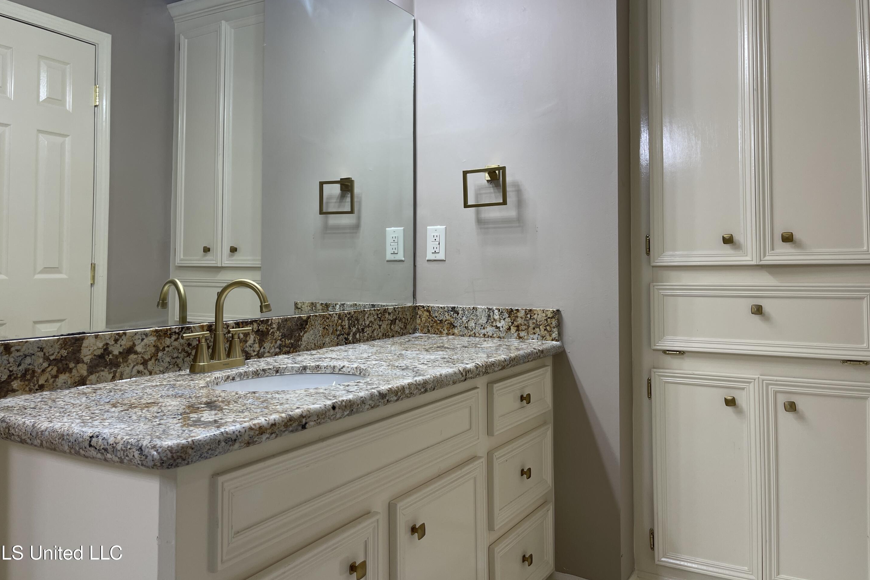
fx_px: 652
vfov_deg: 47.8
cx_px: 435
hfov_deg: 67.4
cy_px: 245
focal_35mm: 27
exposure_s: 1/120
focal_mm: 5.1
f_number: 1.6
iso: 50
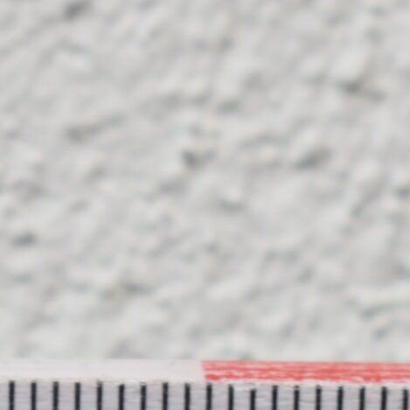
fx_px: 5123
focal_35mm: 382
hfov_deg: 4.6
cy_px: 528
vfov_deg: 4.6
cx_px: 182
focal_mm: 55
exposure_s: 1/60
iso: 400
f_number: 5.6
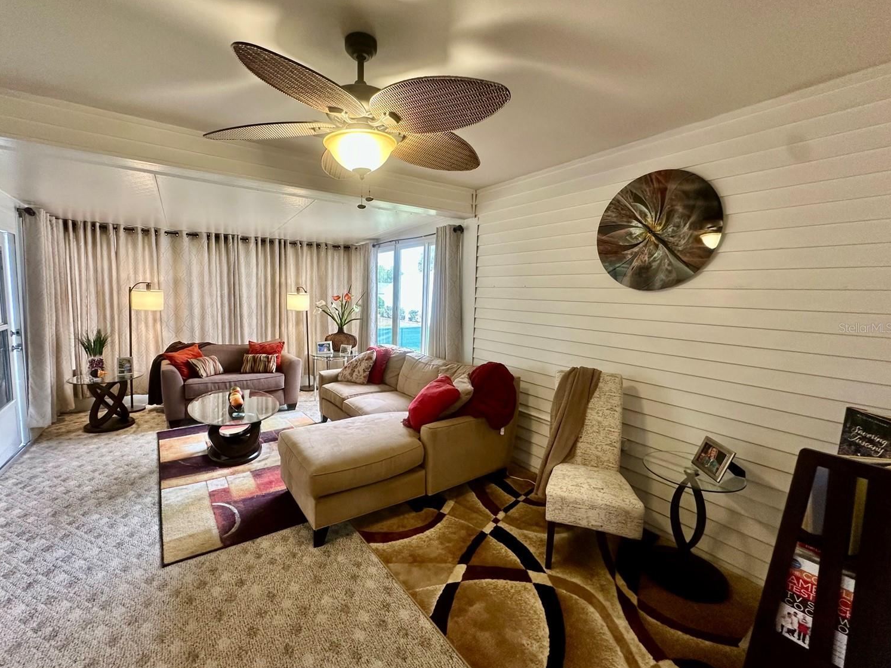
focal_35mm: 15
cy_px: 327
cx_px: 418
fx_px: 386
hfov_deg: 98.0
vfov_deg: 81.7
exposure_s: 1/60
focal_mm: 2.22
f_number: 2.2
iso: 160
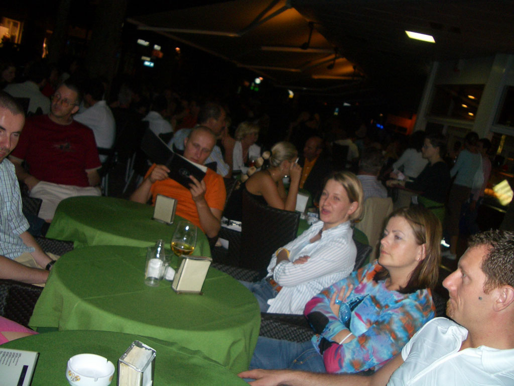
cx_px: 257
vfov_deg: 40.7
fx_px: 520
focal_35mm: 35
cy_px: 193
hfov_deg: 52.6
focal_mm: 5.8
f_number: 2.6
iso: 100
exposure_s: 1/60
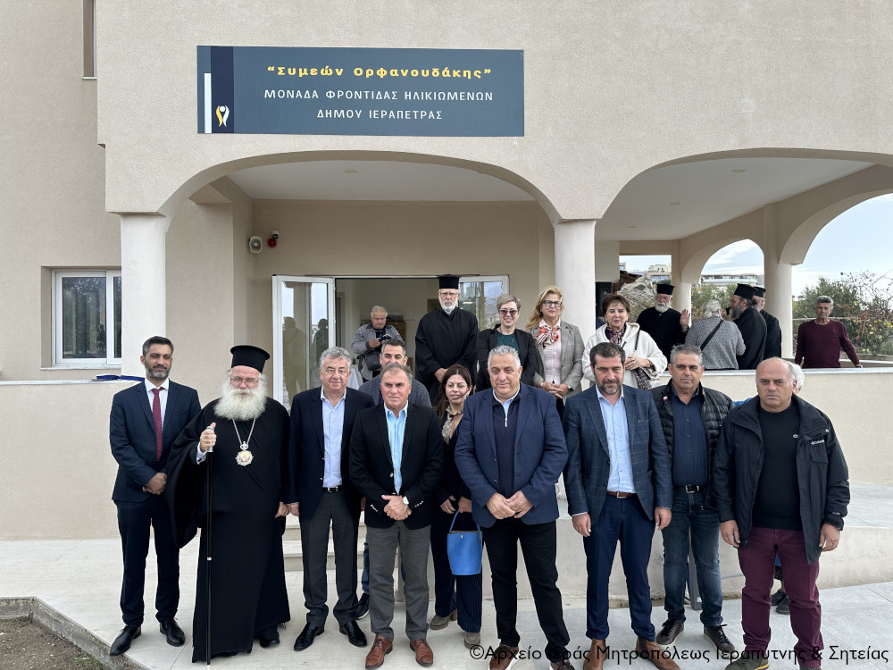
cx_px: 446
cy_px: 335
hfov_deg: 71.6
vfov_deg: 56.8
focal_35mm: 24
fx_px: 619
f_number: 1.78
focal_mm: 6.86
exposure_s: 1/773
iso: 80
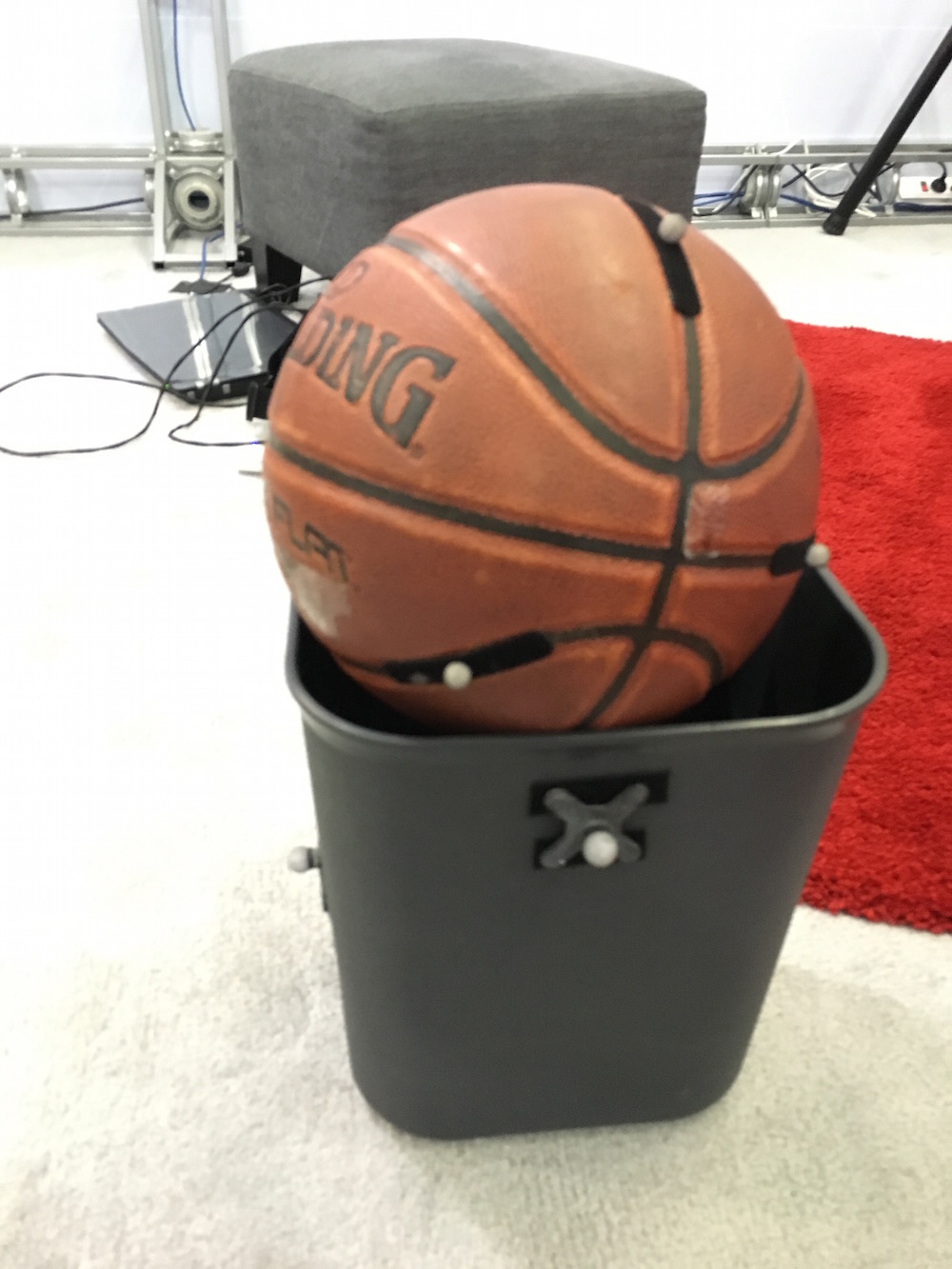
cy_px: 634
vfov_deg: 61.7
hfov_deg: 48.2
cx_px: 476
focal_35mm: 29
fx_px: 1063
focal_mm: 4.15
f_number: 2.2
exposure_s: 1/15
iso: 320
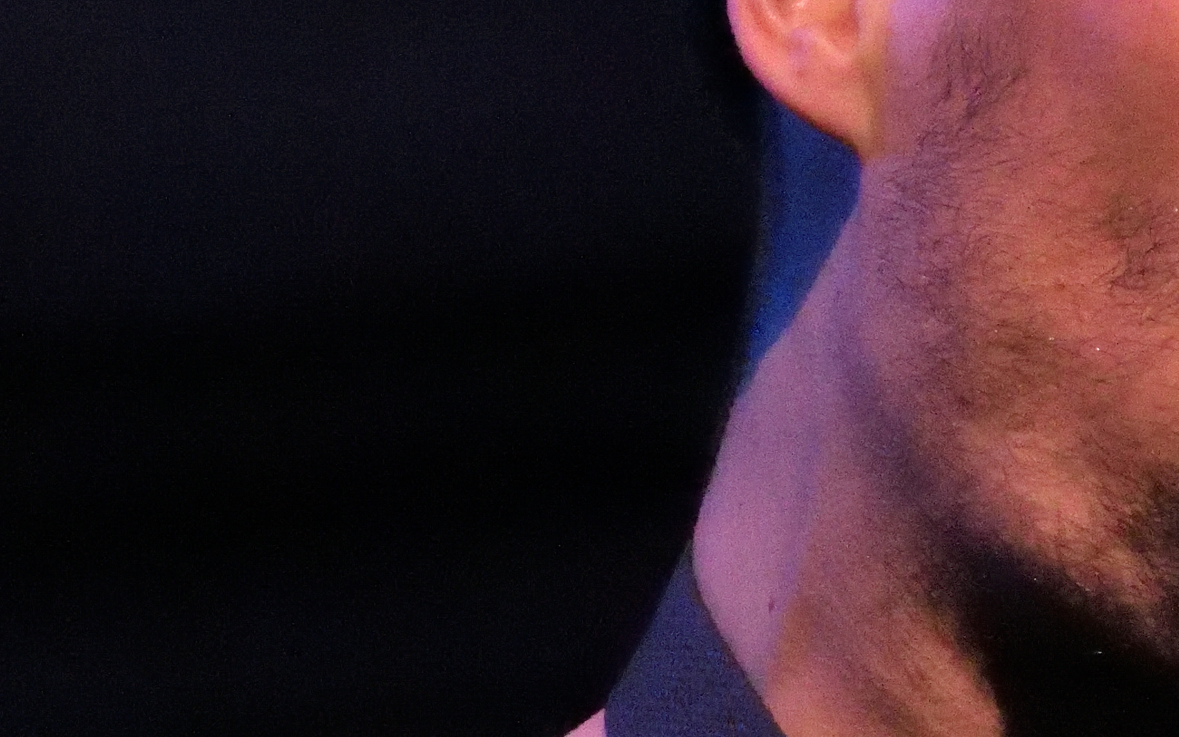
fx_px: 11116
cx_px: 1436
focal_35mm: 346
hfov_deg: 6.0
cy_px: 339
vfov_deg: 3.8
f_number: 4.5
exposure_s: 1/200
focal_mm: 86
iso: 10000
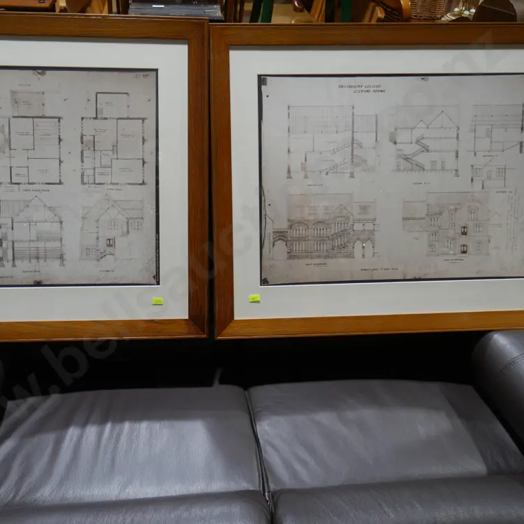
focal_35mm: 34
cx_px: 211
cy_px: 257
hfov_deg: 48.2
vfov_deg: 48.4
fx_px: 582
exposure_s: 1/60
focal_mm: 14
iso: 200
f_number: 3.5
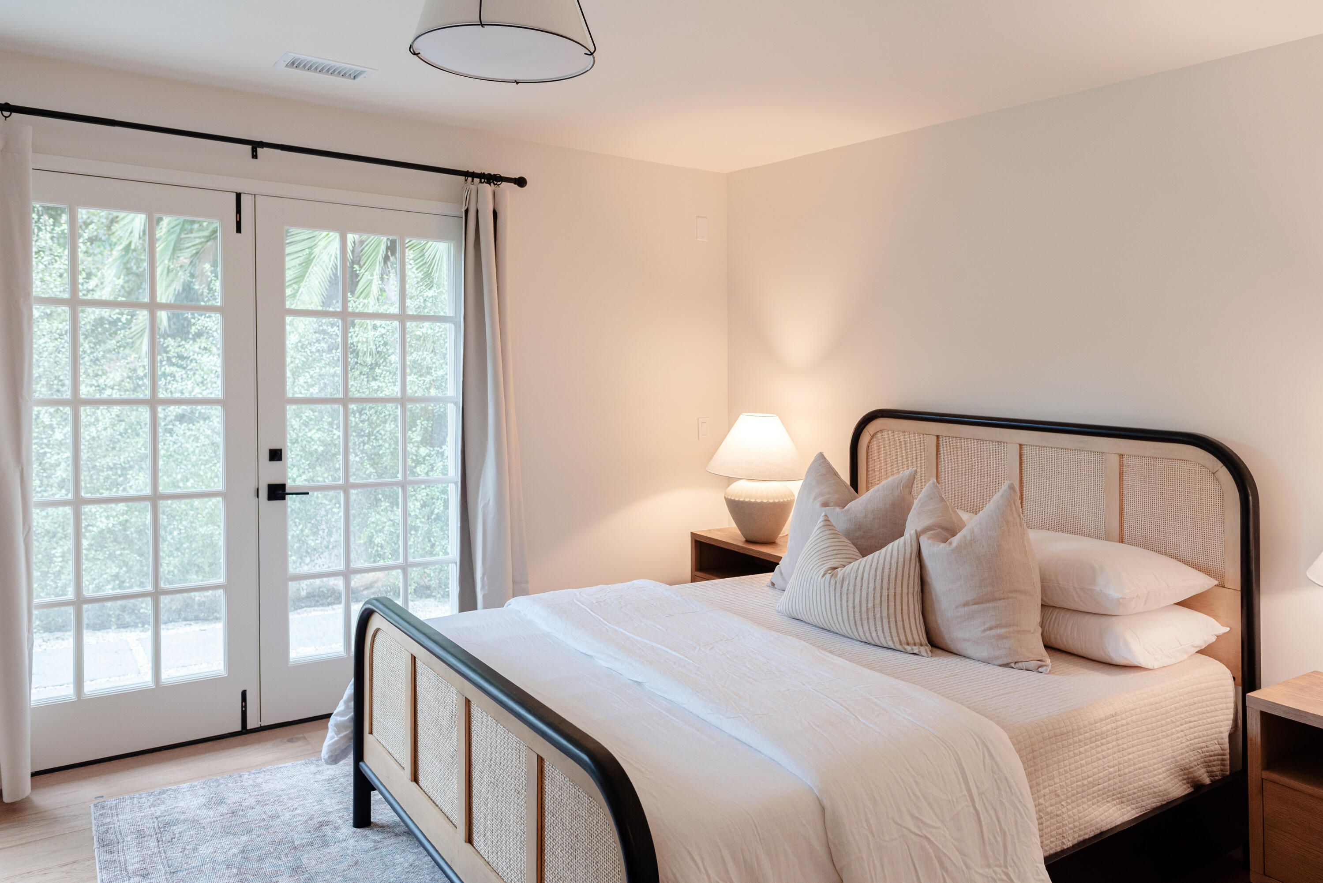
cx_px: 662
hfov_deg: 73.7
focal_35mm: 24
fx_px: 882
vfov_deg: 53.2
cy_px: 442
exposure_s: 1/60
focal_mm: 24
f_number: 5
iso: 400
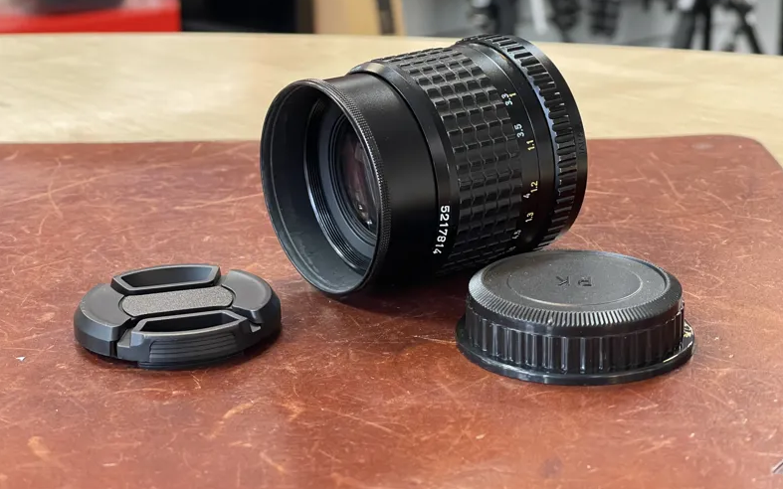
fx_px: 1473
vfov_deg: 18.9
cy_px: 208
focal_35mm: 69
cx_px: 392
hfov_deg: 29.8
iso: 400
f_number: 2.2
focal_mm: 7.5
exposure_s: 1/50
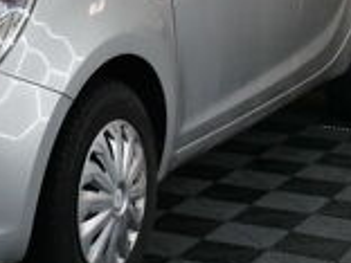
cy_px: -72
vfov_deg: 11.7
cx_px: -36
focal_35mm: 123
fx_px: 1247
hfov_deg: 15.6
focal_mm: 20
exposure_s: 1/60
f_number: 6.3
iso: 800
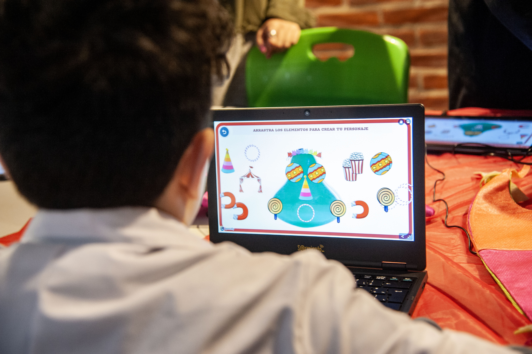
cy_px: 177
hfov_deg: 34.5
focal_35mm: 58
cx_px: 266
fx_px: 857
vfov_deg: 23.4
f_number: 4.5
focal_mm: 58
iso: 2500
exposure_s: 1/100
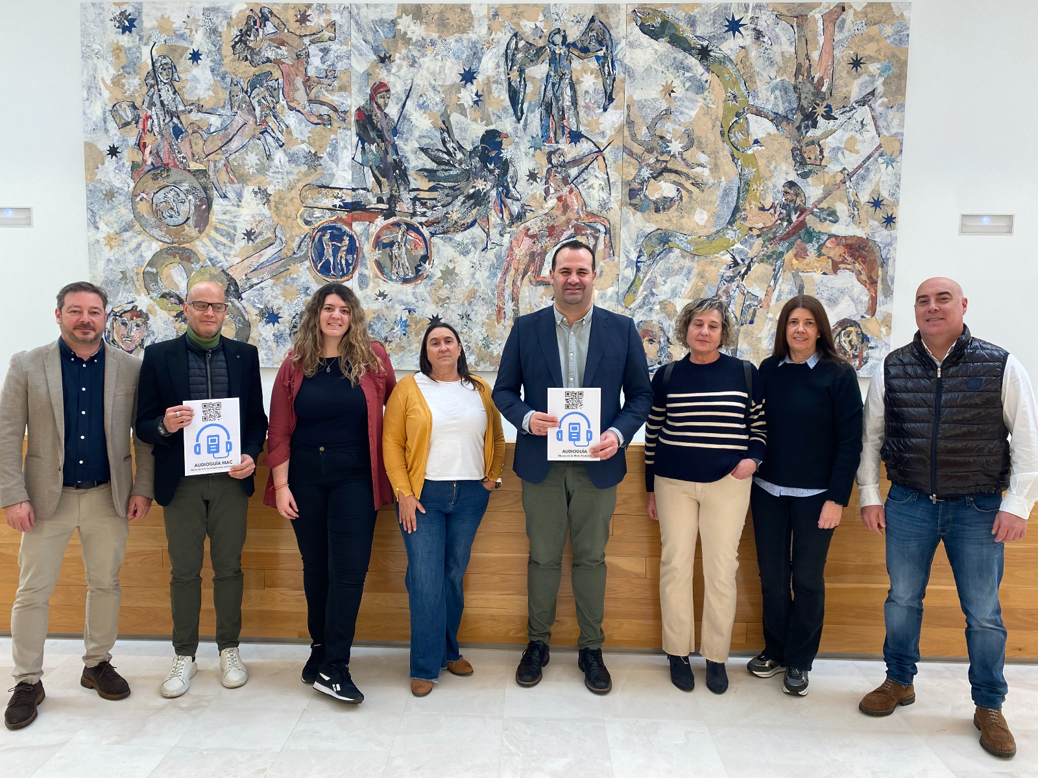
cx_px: 519
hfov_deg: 67.3
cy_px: 389
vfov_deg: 53.1
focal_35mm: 26
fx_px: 780
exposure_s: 1/100
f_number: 1.8
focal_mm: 4.25
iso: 64
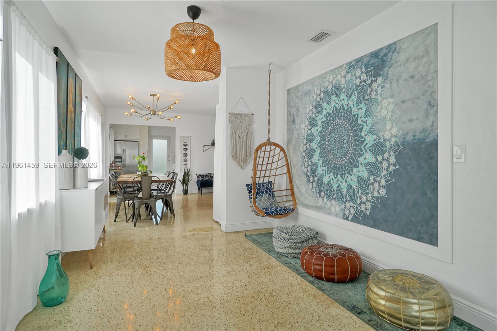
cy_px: 166
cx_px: 248
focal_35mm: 18
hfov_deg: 90.0
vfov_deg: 67.4
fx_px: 248
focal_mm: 12
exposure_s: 1/50
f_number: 5.6
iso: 100
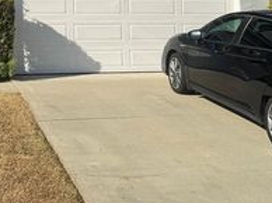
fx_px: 487
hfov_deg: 30.3
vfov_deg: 22.1
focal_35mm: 62
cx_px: 45
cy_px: -30
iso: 80
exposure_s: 1/4950
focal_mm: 6.76
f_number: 1.78
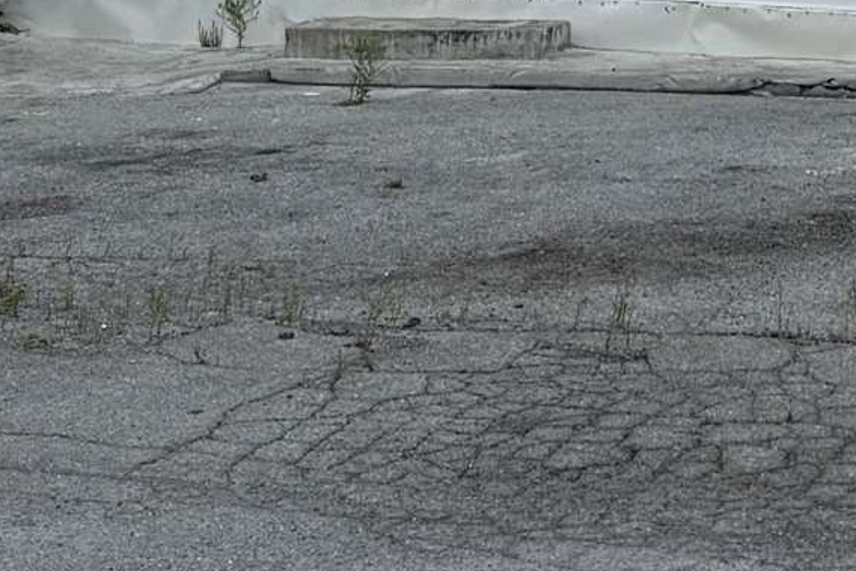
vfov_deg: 9.5
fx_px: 3211
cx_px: 983
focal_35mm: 135
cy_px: -539
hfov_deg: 14.8
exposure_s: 1/6410
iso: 80
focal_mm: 6.76
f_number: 1.78
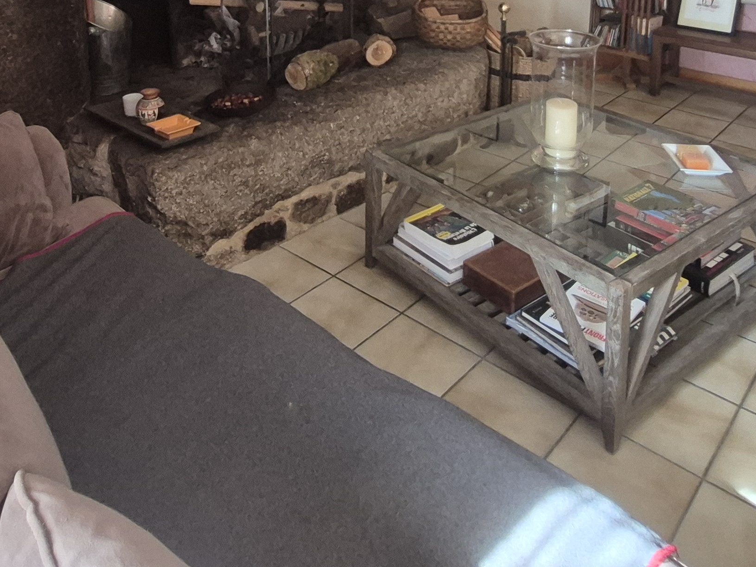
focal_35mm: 32
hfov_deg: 56.8
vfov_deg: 37.7
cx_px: 364
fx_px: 699
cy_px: -41
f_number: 2.2
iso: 320
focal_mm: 1.74
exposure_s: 1/50
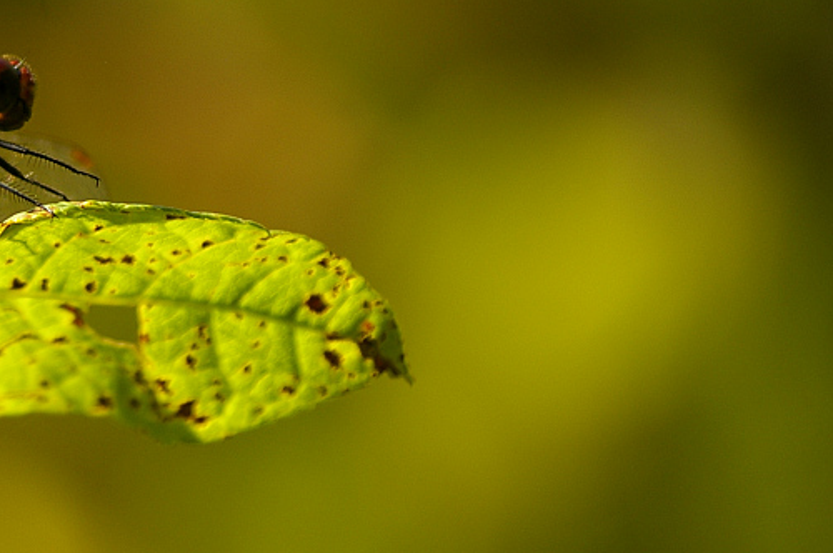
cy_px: 132
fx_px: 12779
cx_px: -15
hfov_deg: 3.7
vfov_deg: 2.5
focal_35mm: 553
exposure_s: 1/250
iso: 200
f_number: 6.3
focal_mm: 180
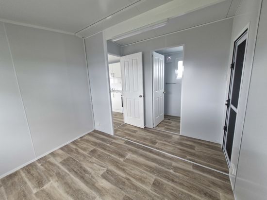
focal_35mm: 13
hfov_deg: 106.2
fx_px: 100
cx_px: 134
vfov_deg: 89.9
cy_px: 100
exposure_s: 1/50
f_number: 2.2
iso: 125
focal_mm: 1.74
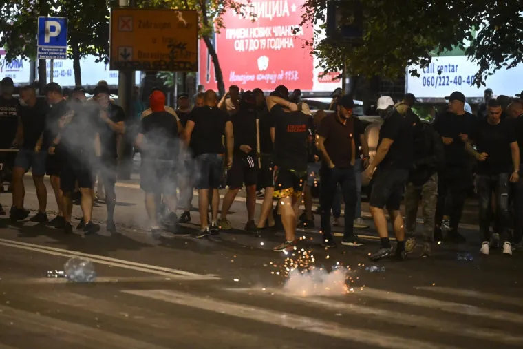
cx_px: 262
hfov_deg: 12.1
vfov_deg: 8.1
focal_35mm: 170
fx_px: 2470
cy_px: 174
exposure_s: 1/250
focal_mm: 170
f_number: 2.8
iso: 10000
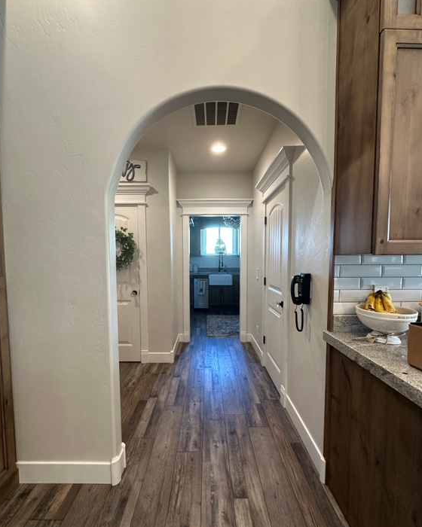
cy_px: 273
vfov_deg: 96.8
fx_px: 234
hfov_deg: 84.0
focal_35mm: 15
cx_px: 206
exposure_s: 1/60
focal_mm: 2.22
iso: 200
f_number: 2.2
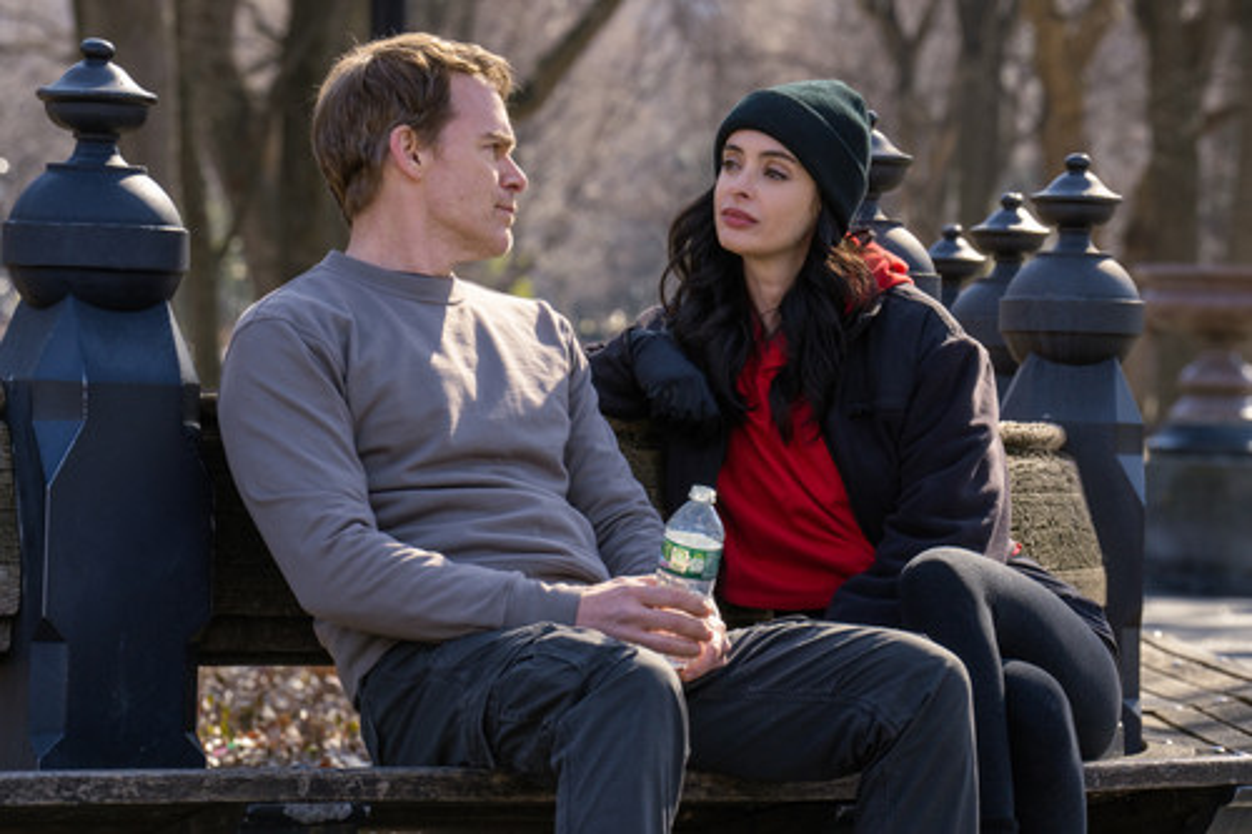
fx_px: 6953
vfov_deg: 6.9
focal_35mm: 200
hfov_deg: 10.3
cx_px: 626
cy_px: 417
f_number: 10
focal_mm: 200
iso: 500
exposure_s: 1/320
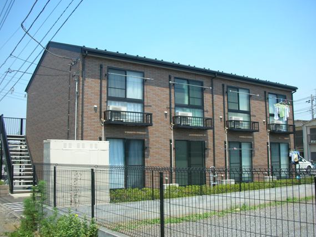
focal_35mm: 37
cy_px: 113
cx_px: 157
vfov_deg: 38.7
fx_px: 338
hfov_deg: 50.1
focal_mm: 5.8
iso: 71
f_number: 8.5
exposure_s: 1/82.8
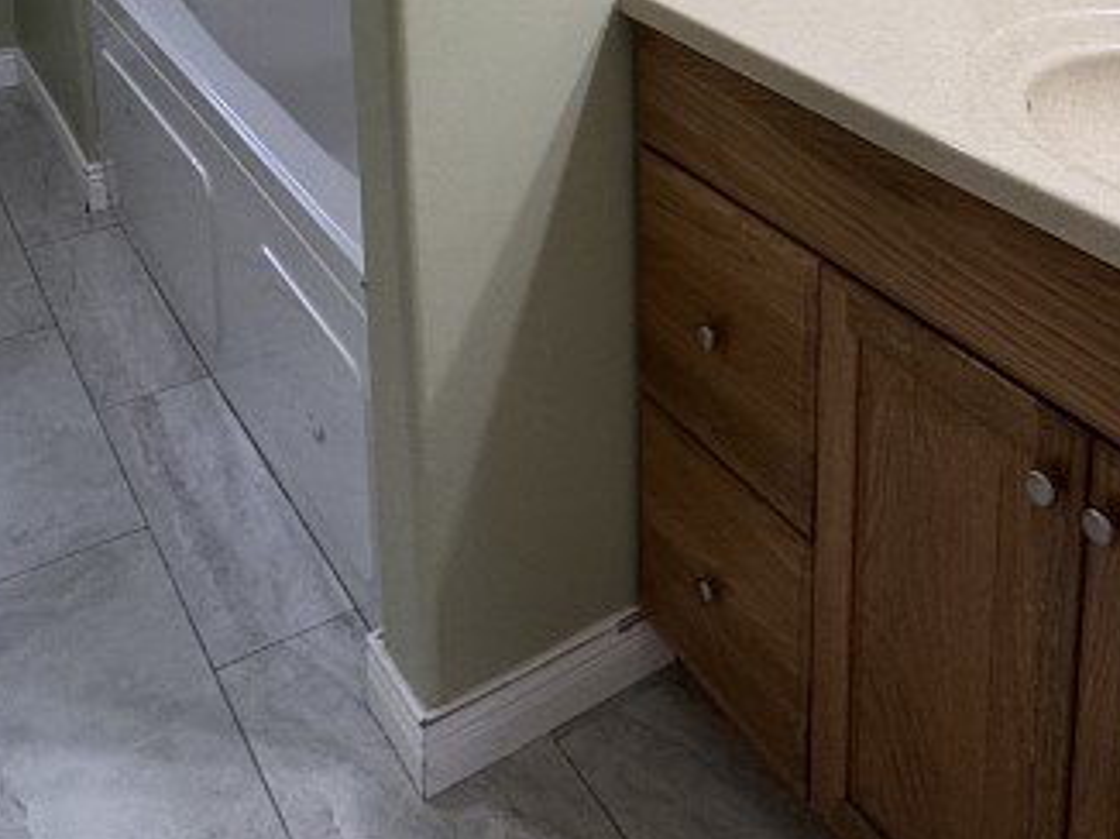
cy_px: -168
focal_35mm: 44
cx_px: 574
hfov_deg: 43.0
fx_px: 1423
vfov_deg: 28.5
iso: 160
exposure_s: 1/120
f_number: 2.2
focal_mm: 2.22
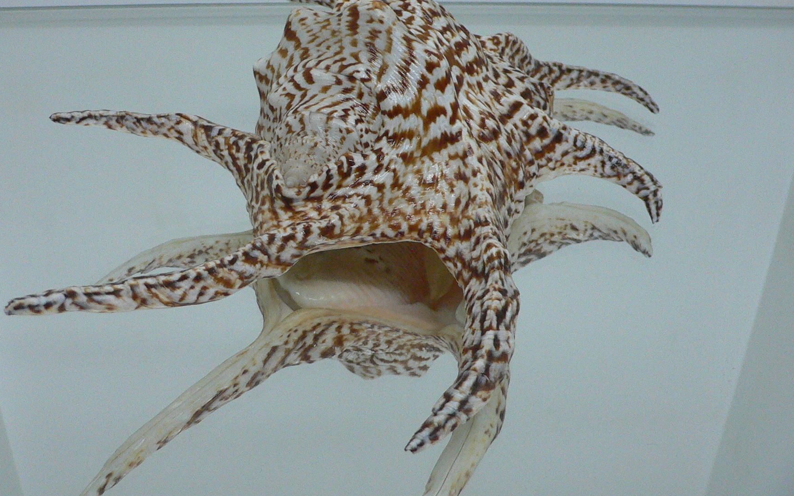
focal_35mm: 43
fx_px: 931
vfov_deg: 29.7
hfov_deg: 46.2
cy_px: 183
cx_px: 361
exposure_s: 1/60
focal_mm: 4.6
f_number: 2.8
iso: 200
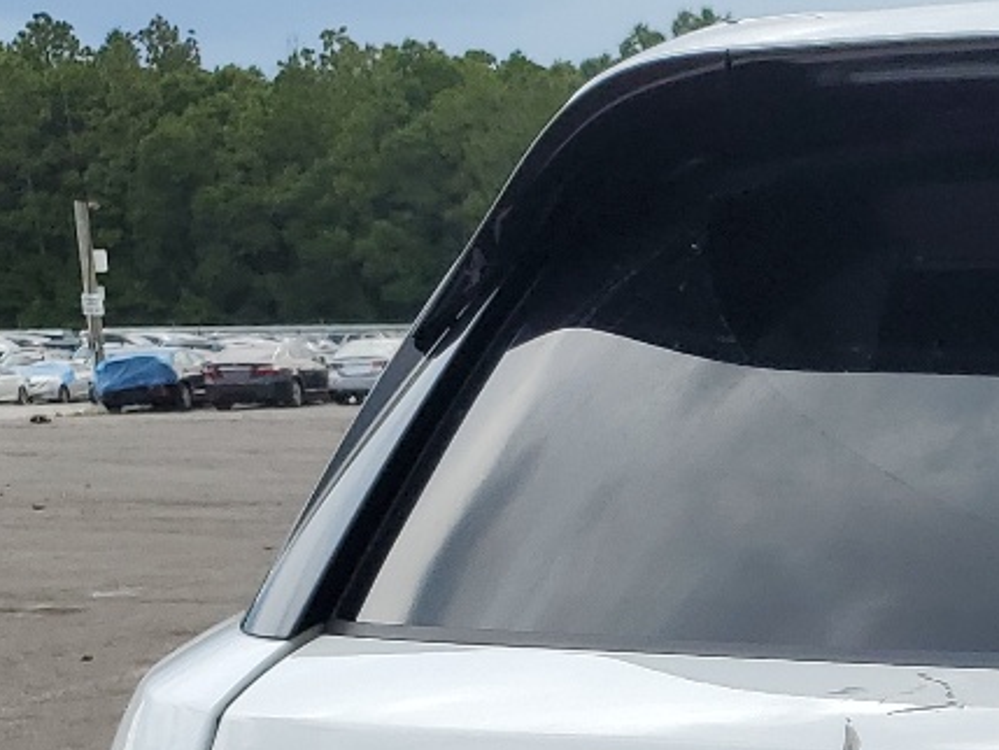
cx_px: 1551
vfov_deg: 14.0
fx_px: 2800
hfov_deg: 17.8
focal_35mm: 97
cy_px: 1227
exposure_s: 1/1000
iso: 50
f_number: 1.5
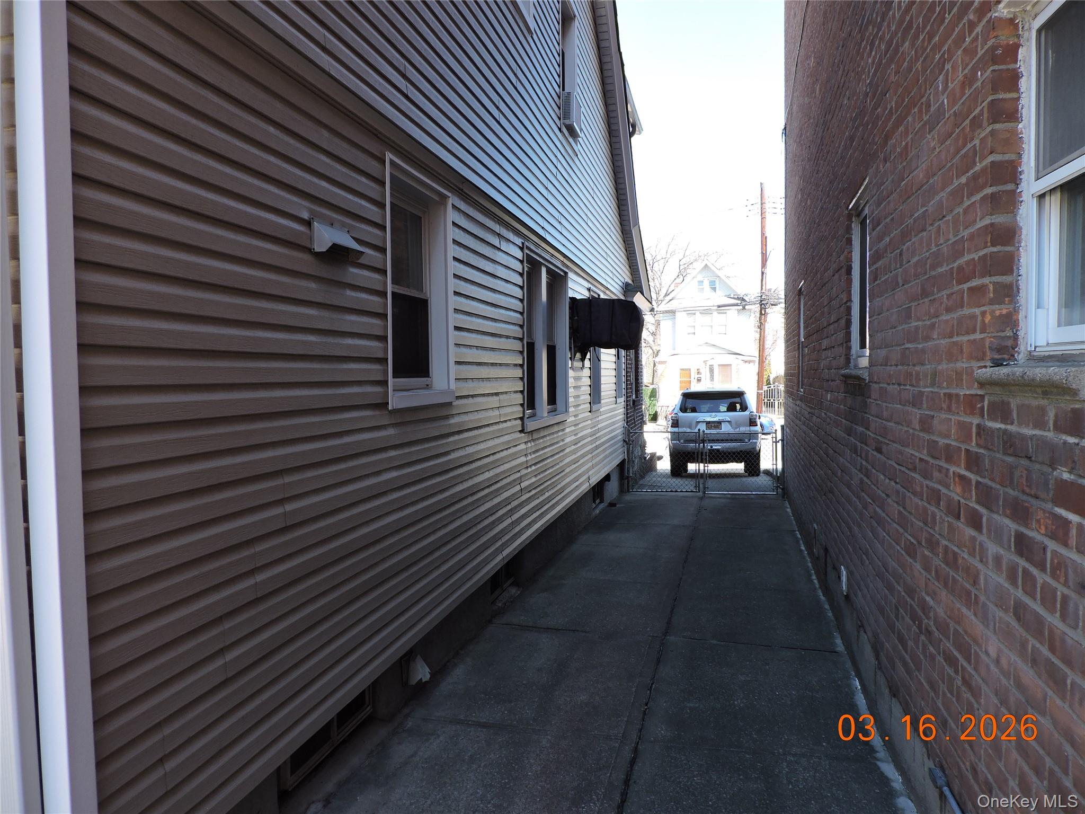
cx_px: 542
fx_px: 752
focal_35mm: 24
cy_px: 407
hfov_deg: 71.6
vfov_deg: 56.8
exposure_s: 1/200
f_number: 3
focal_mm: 4.3
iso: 100
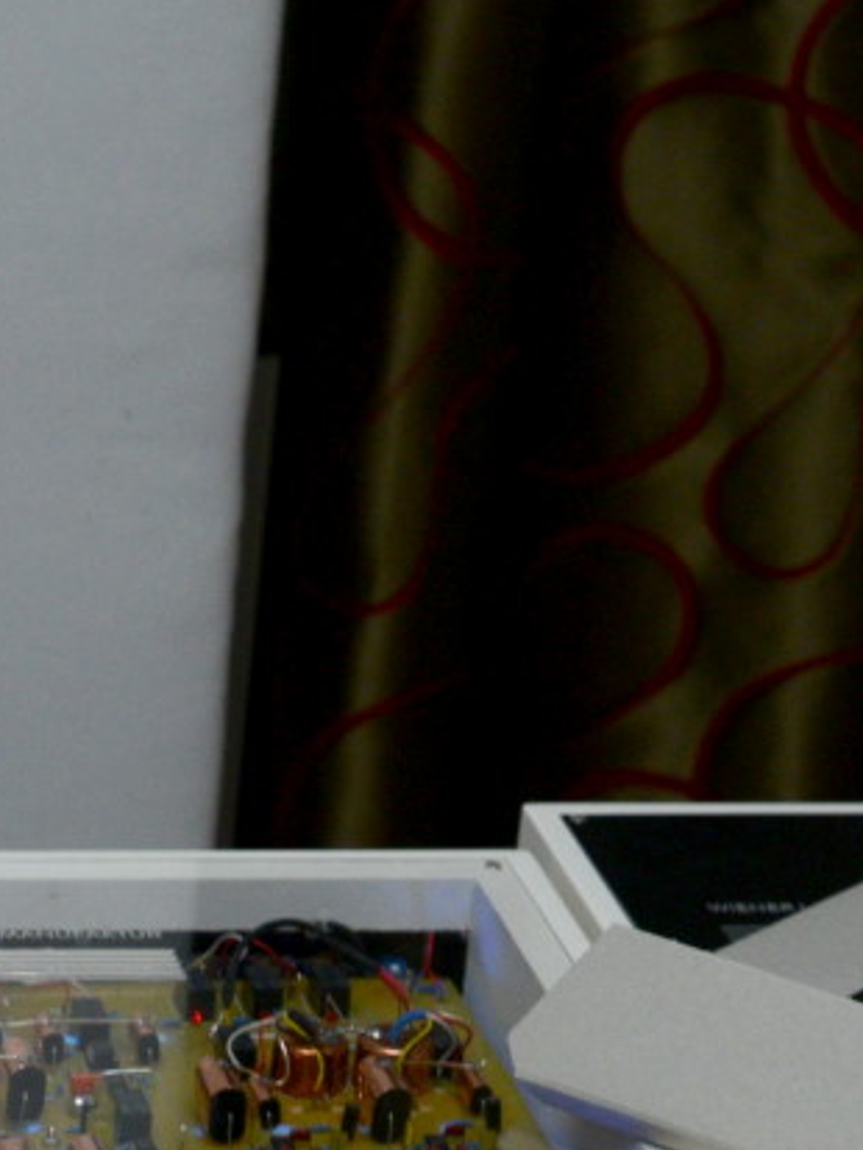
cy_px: 1310
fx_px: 5548
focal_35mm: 167
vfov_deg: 11.6
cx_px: -841
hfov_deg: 8.5
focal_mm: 35
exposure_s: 1/60
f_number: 6.3
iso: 640
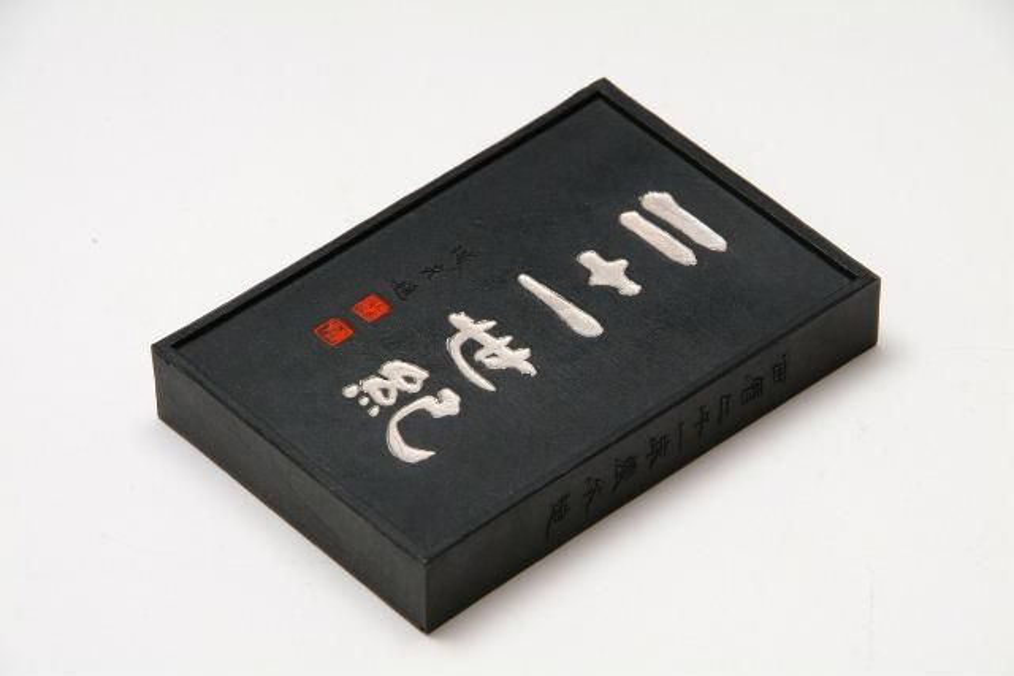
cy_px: 338
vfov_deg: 6.3
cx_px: 507
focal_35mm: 218
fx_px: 6127
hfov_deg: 9.5
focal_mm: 145
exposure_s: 1/125
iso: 200
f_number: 13
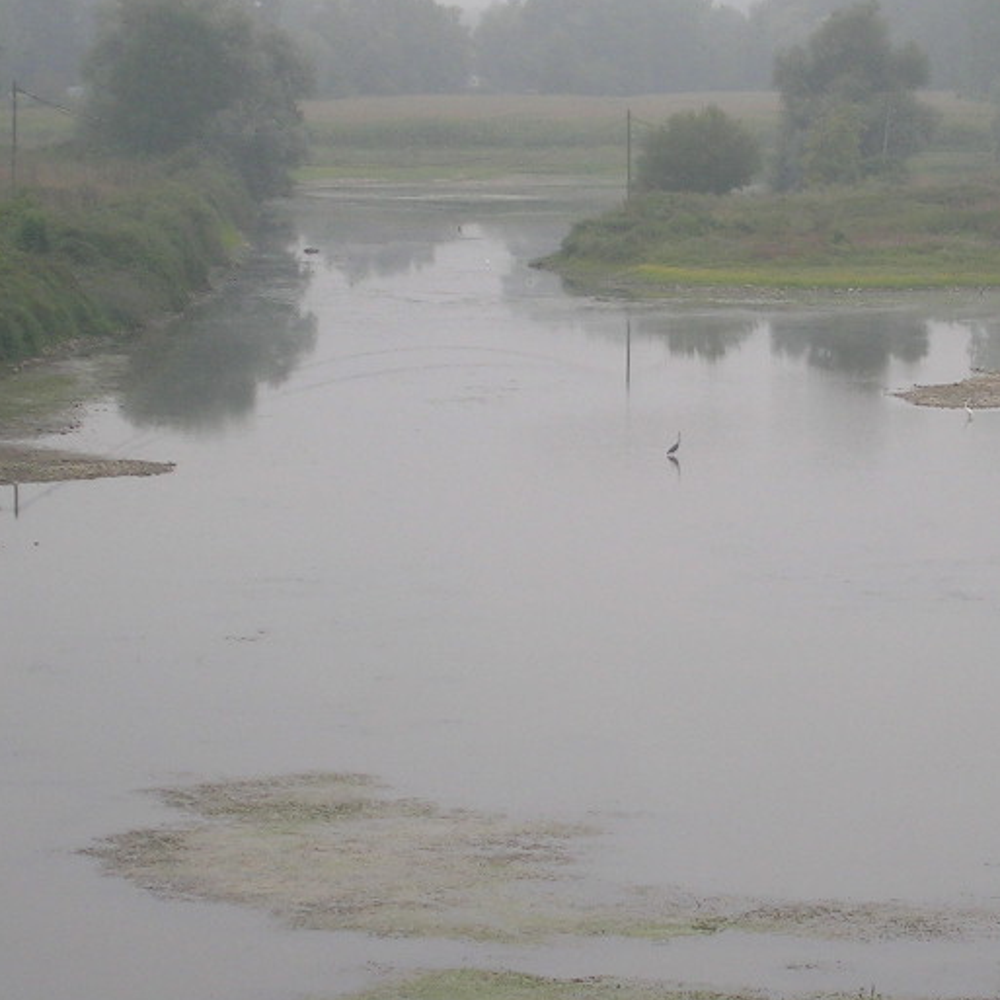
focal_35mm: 180
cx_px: 865
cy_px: 460
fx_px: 5883
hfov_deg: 9.7
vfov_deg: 9.7
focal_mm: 15.5
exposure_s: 1/233
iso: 50
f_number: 4.8
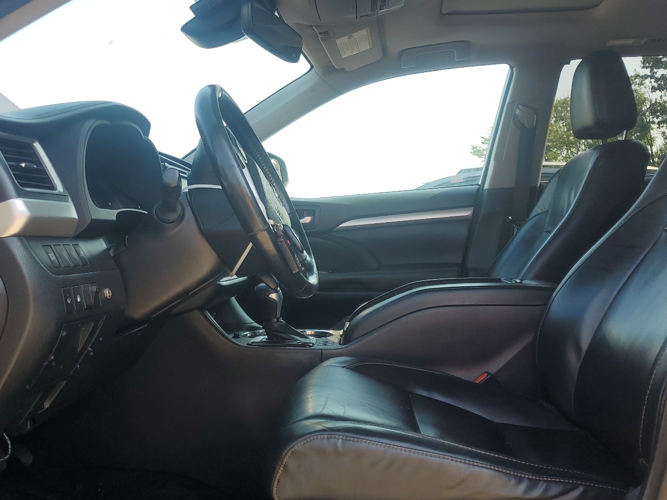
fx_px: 617
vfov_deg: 43.9
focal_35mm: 32
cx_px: 300
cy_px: 306
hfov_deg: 56.7
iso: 50
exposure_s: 1/435
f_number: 1.5
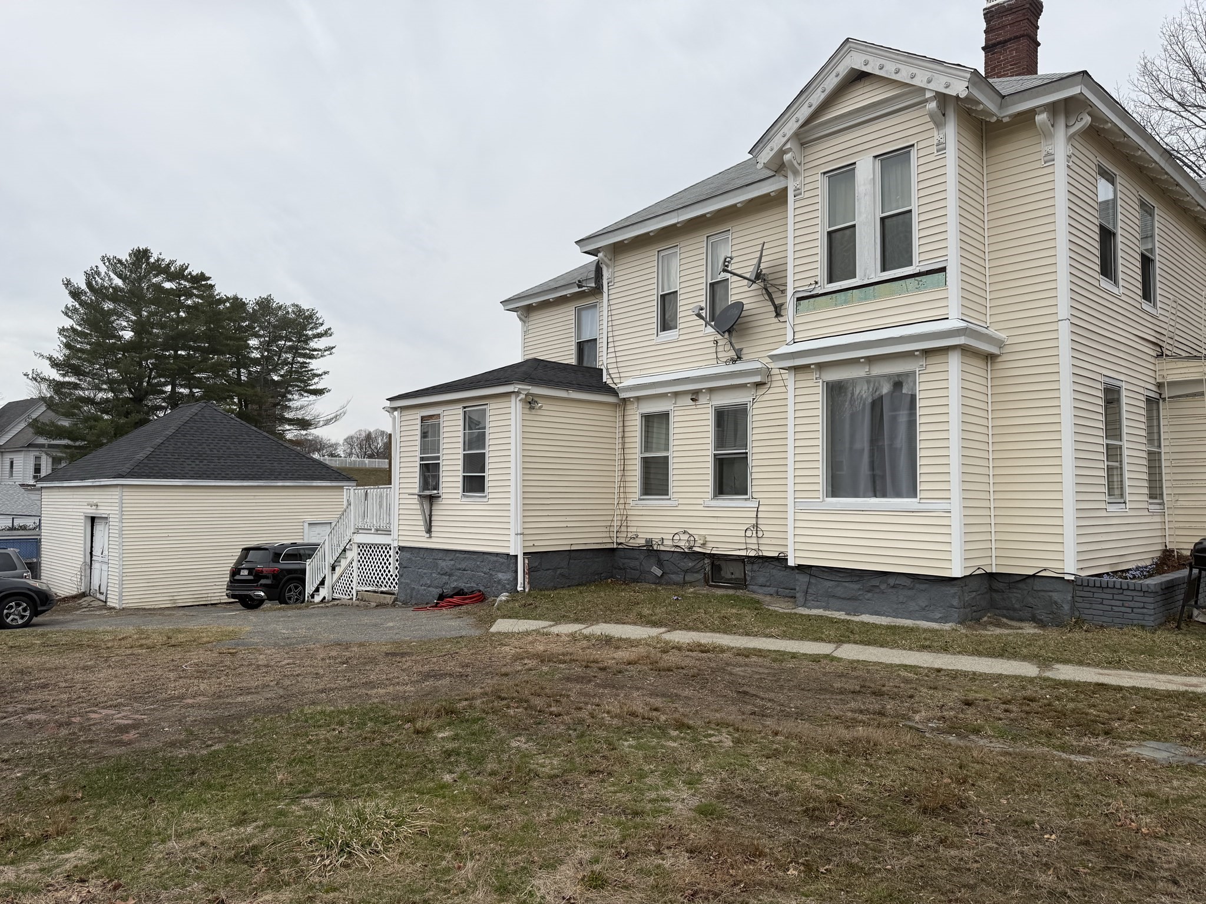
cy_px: 452
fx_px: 836
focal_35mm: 24
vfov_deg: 56.8
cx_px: 603
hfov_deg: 71.6
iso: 80
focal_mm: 6.76
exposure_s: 1/2611
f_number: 1.78
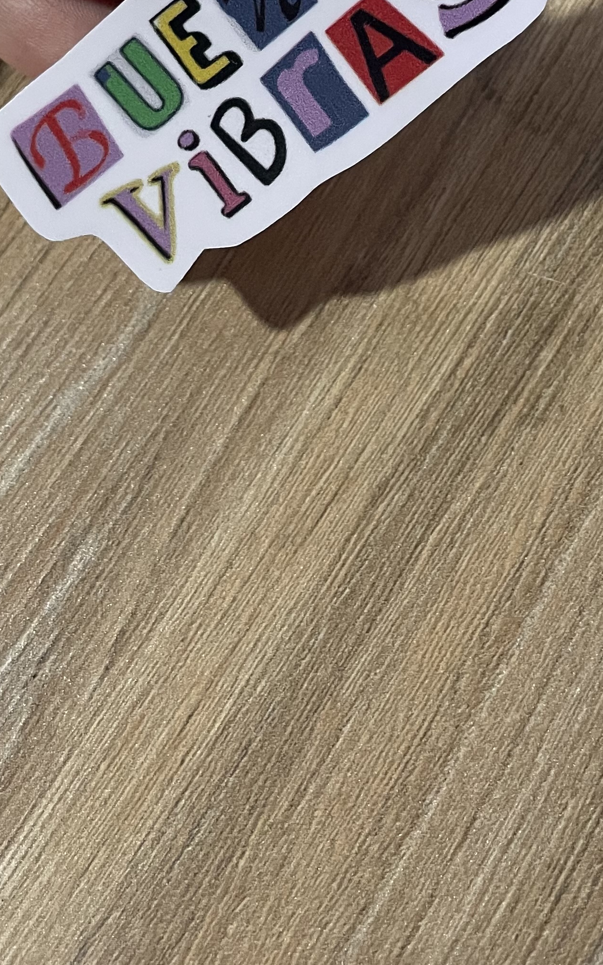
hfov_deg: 23.6
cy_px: 29
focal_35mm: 55
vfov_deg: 34.0
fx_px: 1446
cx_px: 306
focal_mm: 4.2
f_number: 1.6
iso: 320
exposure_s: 1/60
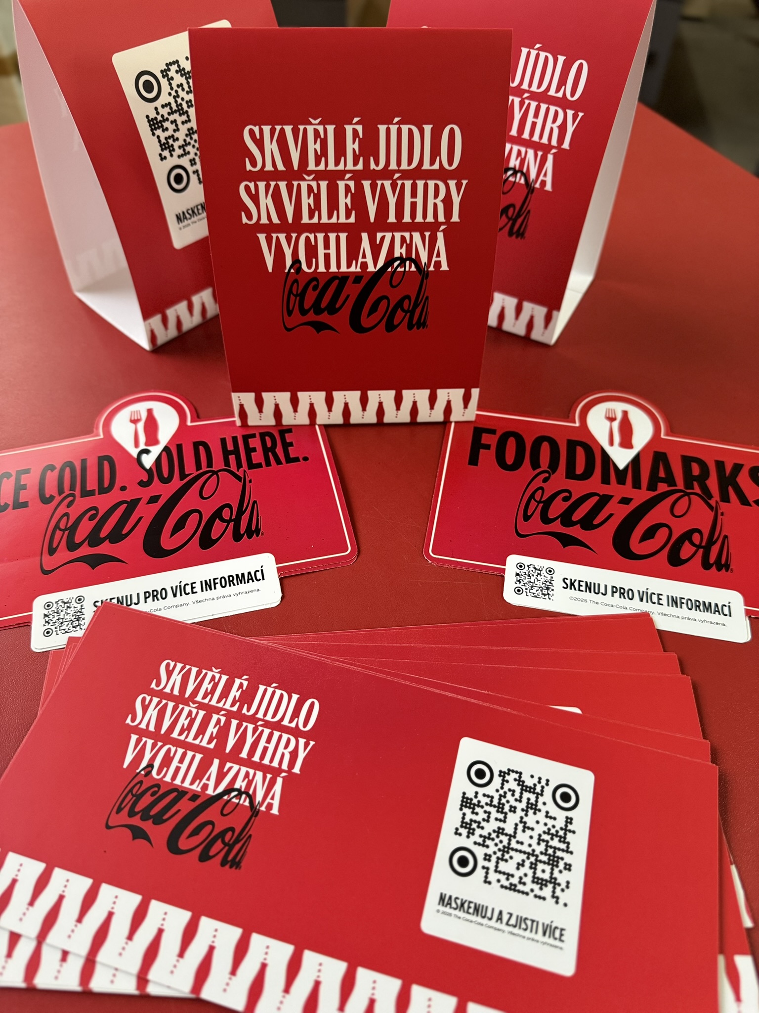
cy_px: 506
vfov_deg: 71.6
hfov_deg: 56.8
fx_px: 702
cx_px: 380
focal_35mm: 24
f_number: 1.78
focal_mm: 6.76
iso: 320
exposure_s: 1/50
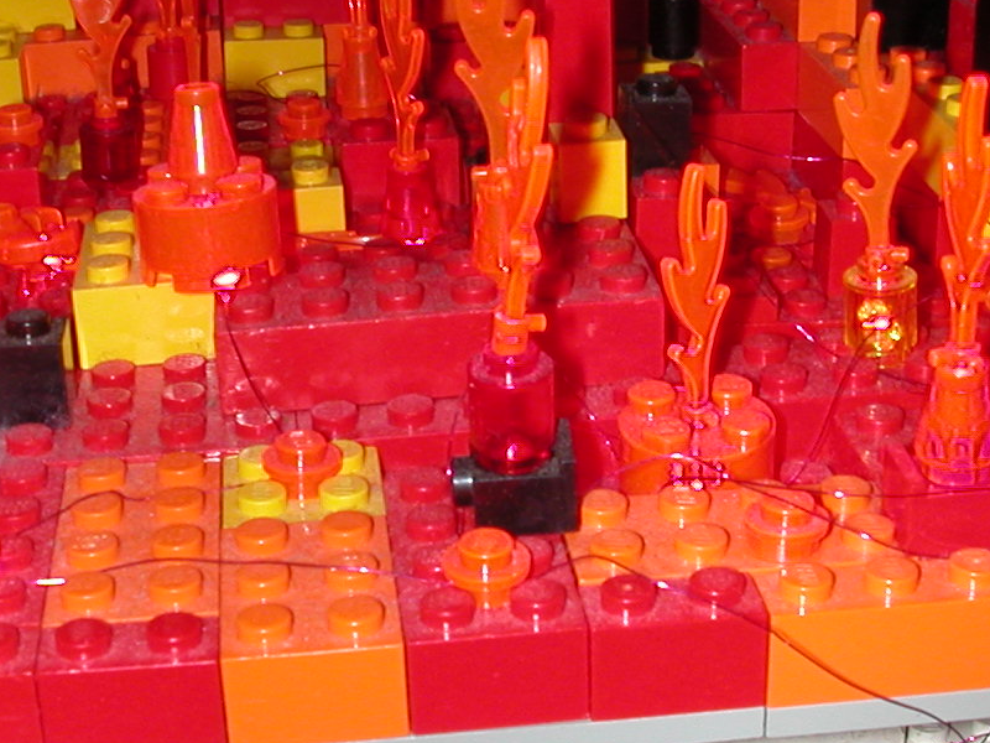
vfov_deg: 19.9
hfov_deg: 26.3
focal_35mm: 74
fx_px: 2116
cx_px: 467
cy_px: 350
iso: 100
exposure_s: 1/59.9
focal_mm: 5.6
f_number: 4.5
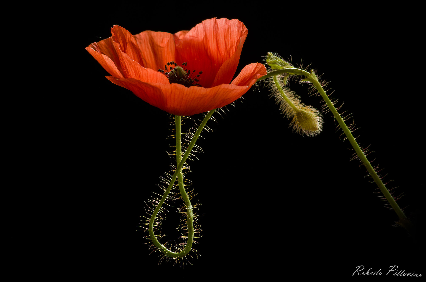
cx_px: 213
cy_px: 141
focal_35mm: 150
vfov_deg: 9.1
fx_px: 1771
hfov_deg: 13.7
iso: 100
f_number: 13
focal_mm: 100
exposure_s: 15
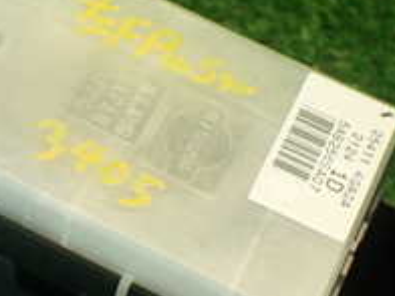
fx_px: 1118
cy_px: 169
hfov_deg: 19.8
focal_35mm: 98
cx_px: 79
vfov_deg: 15.1
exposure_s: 1/40
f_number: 2.4
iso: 200
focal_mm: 5.79
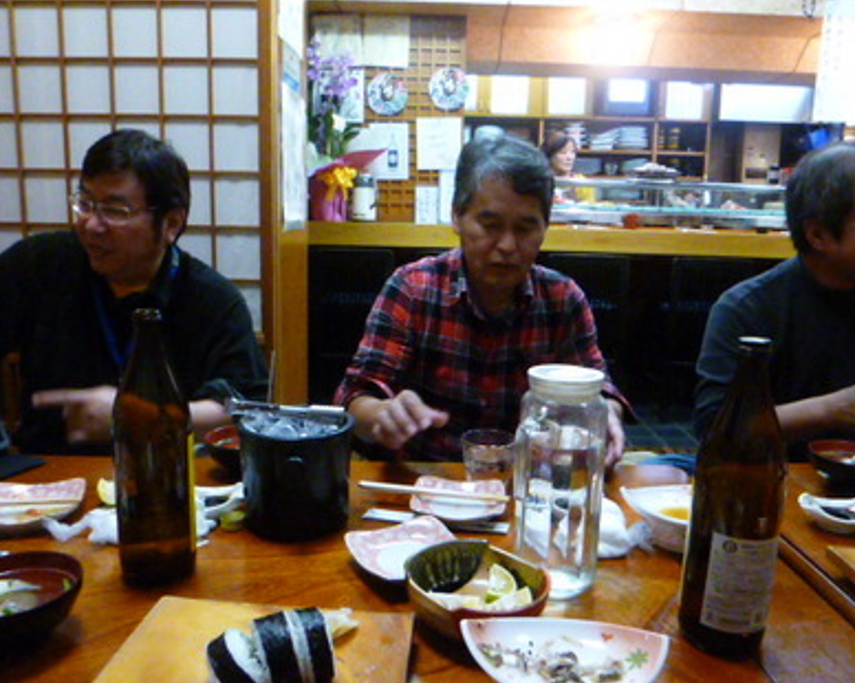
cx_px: 441
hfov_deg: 66.0
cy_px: 345
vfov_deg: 54.9
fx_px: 658
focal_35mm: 26
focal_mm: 4.3
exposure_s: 1/60
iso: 2500
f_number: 2.5
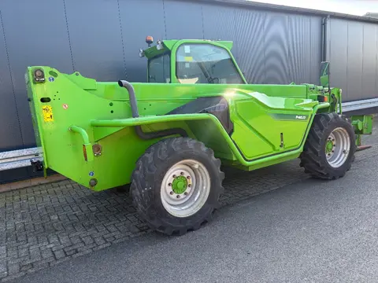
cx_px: 189
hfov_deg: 67.3
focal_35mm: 26
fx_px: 284
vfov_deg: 53.1
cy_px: 142
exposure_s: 1/422
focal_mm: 5.96
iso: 64
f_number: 1.6
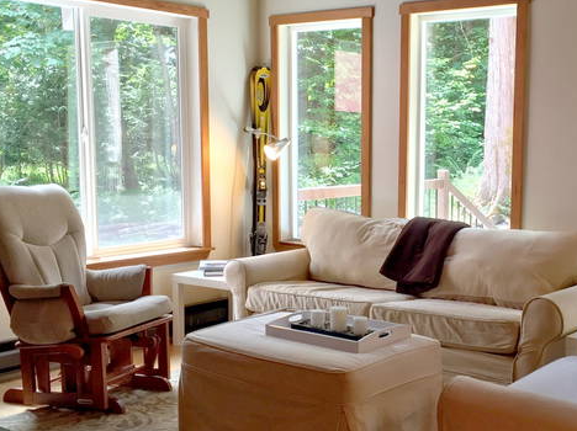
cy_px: 245
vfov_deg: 29.6
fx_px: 816
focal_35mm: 49
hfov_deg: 38.5
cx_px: 388
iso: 40
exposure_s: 1/60
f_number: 2.2
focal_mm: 4.15
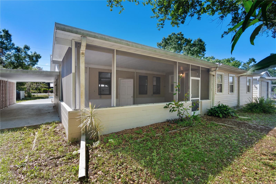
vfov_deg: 77.3
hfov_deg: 100.4
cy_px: 92
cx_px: 138
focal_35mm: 15
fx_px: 115
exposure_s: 1/20
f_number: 7.1
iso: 100
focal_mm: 10
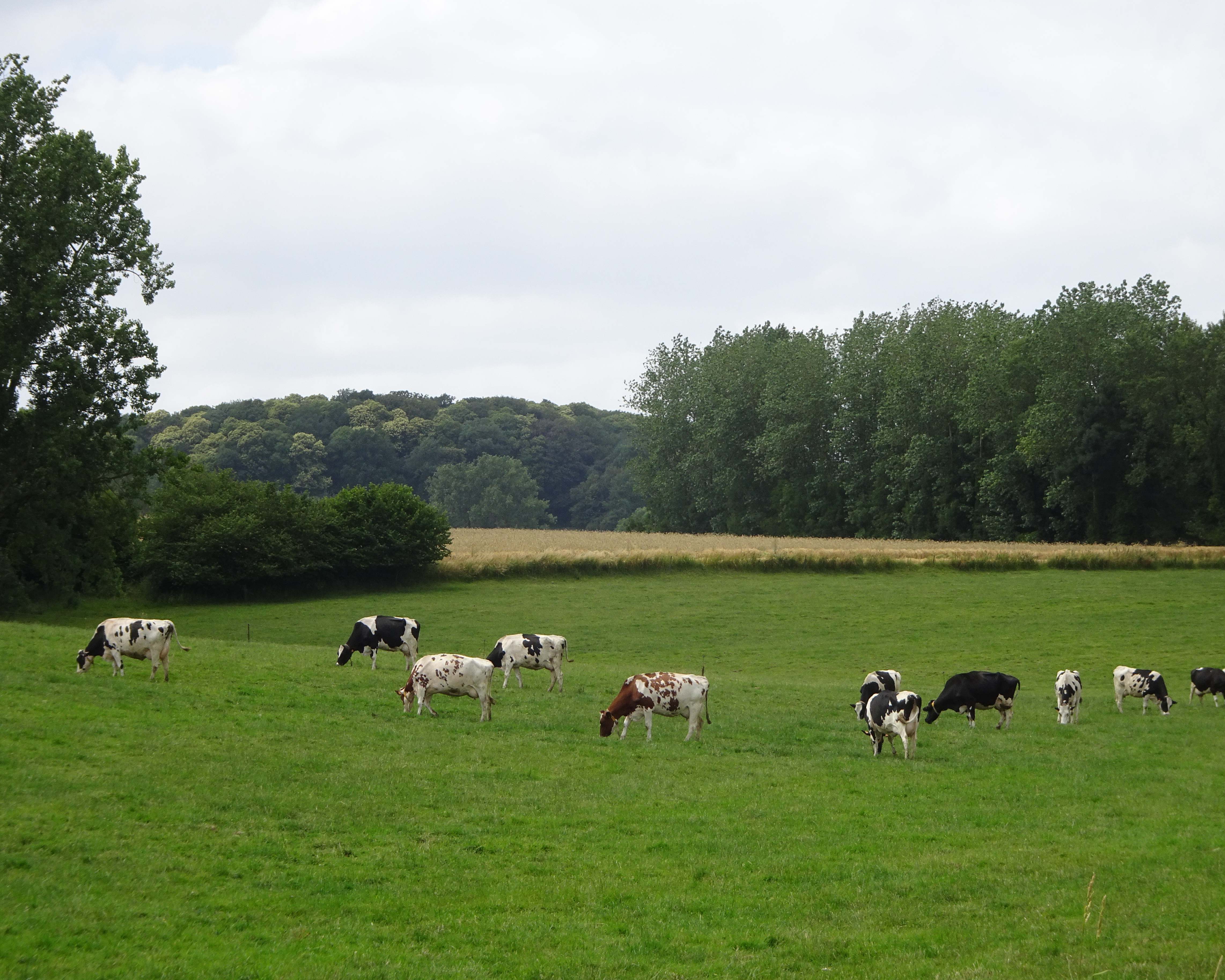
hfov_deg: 17.0
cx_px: 648
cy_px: 490
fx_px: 4097
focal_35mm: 113
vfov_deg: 13.6
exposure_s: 1/320
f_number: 5
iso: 80
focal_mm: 18.53
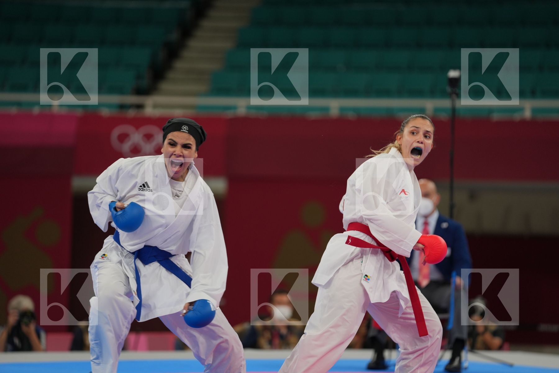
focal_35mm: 191
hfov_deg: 10.8
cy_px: 186
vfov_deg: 7.2
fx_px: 2966
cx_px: 280
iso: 500
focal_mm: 191
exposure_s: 1/1000
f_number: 2.8
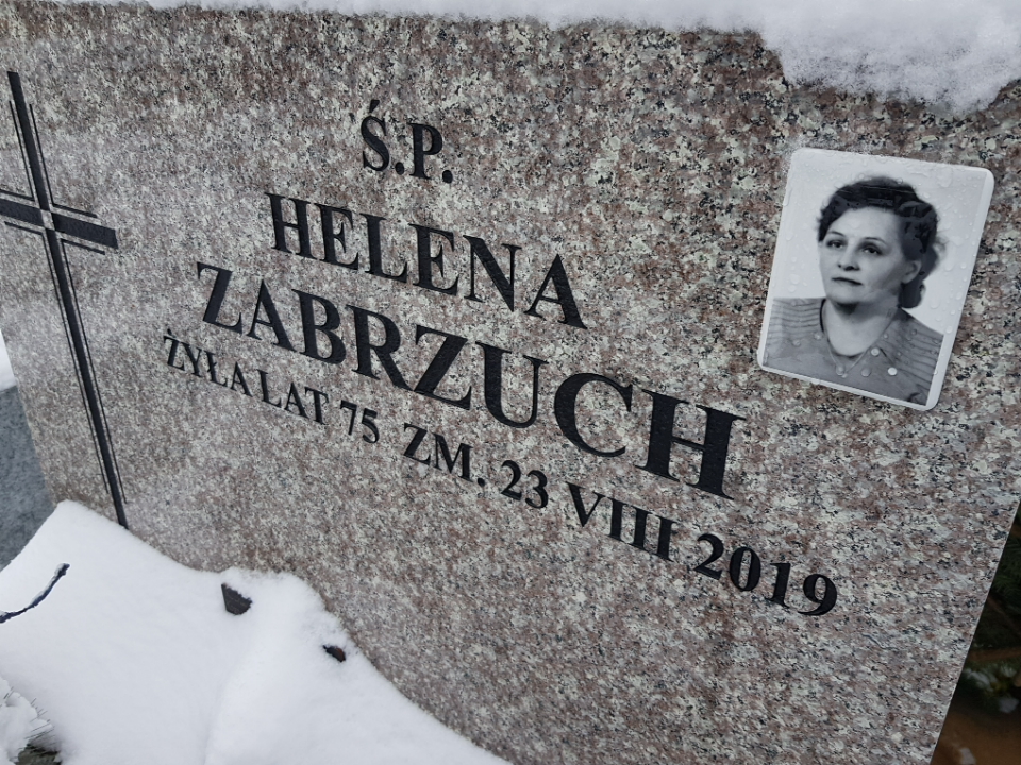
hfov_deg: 67.3
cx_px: 510
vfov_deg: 53.1
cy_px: 382
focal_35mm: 26
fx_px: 767
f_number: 1.7
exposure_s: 1/371
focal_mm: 4.2
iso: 40
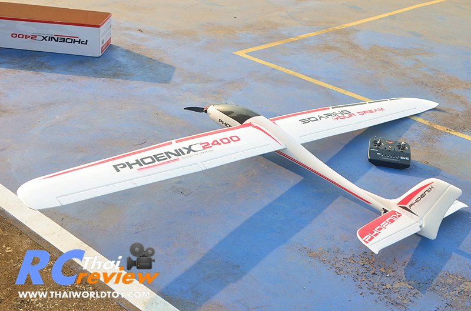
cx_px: 236
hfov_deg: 37.9
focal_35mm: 52
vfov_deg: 25.6
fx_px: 685
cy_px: 156
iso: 100
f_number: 5.6
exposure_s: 1/125
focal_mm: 35
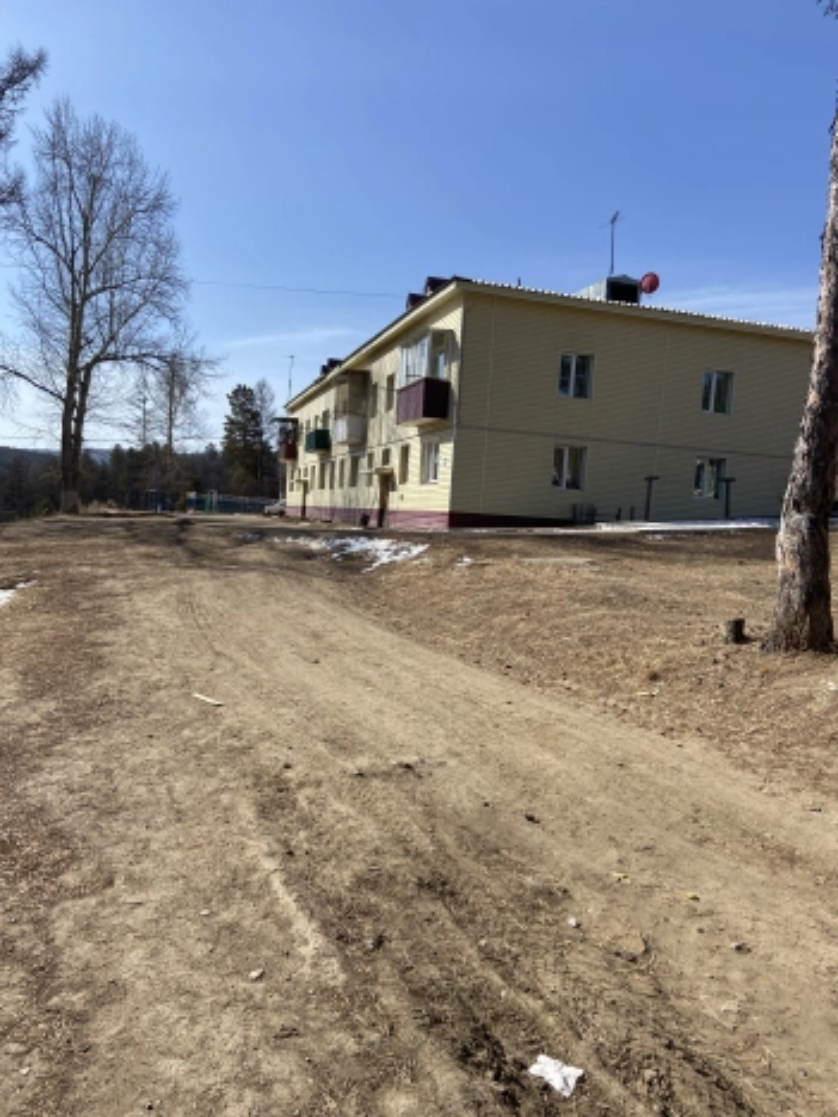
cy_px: 558
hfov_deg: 53.1
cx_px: 419
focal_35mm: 26
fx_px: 839
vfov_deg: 67.3
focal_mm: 4.25
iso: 32
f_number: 1.8
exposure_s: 1/3300
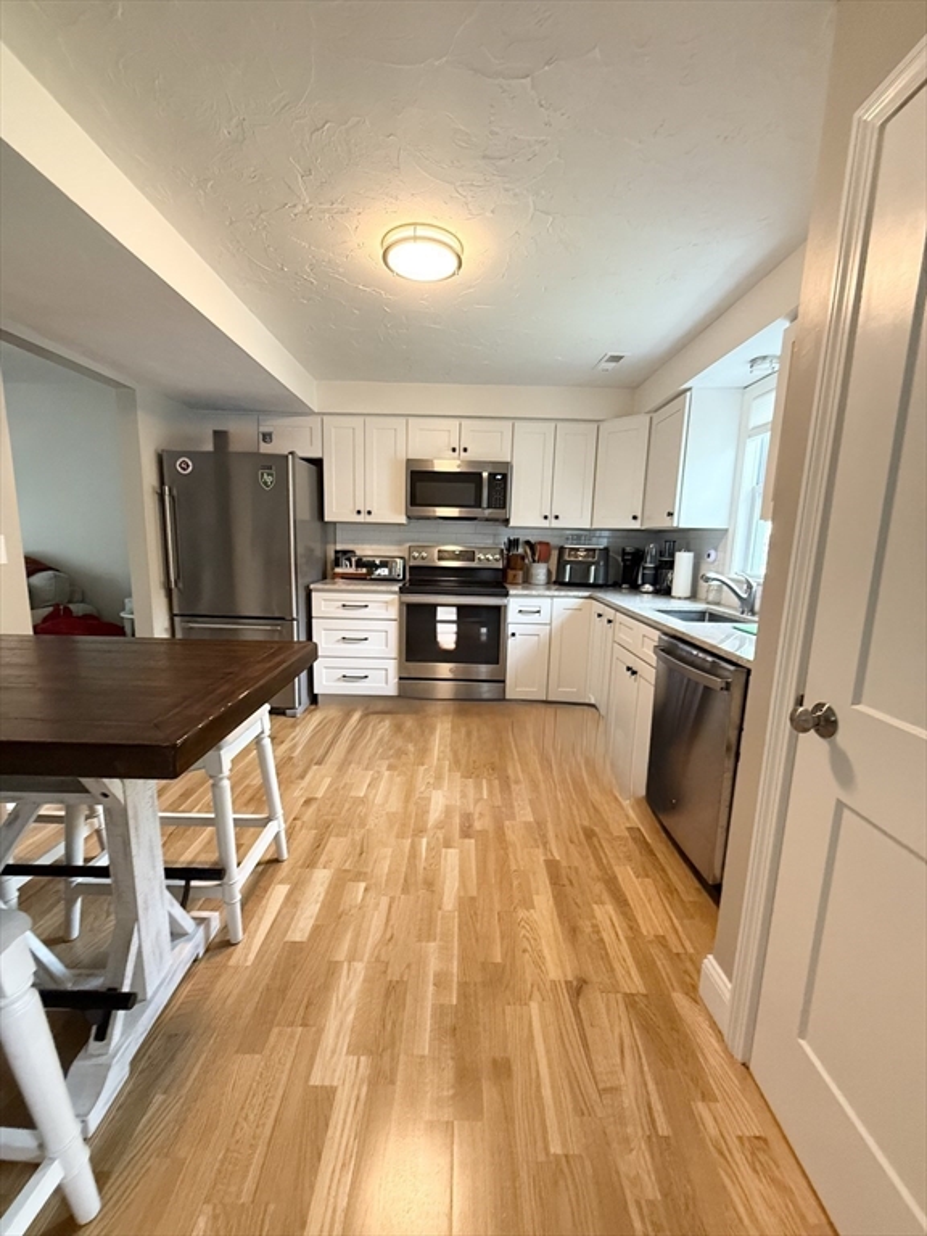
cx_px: 464
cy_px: 618
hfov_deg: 85.7
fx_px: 500
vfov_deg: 102.1
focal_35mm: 14
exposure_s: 1/60
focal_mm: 2.22
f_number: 2.2
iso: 320
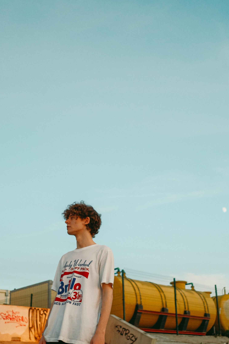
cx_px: 148
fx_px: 439
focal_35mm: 46
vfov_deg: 41.8
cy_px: 247
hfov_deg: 29.1
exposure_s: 1/2000
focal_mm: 18
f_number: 2
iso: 800
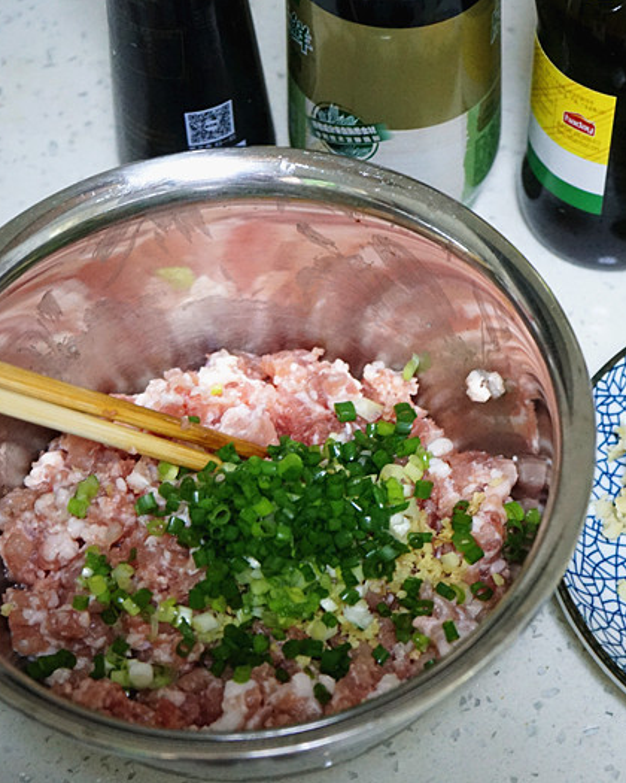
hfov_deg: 19.1
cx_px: 455
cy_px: 393
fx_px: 1853
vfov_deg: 23.8
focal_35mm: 80
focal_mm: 56
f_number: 5
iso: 6400
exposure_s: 1/30
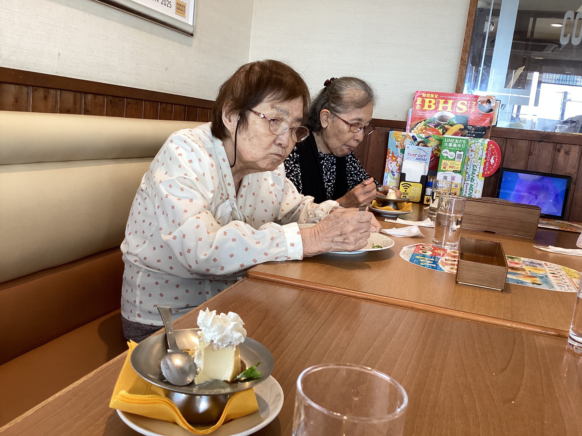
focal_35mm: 31
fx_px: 521
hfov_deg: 58.4
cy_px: 218
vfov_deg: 45.4
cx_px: 291
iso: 80
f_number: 2.4
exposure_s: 1/60
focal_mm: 3.3
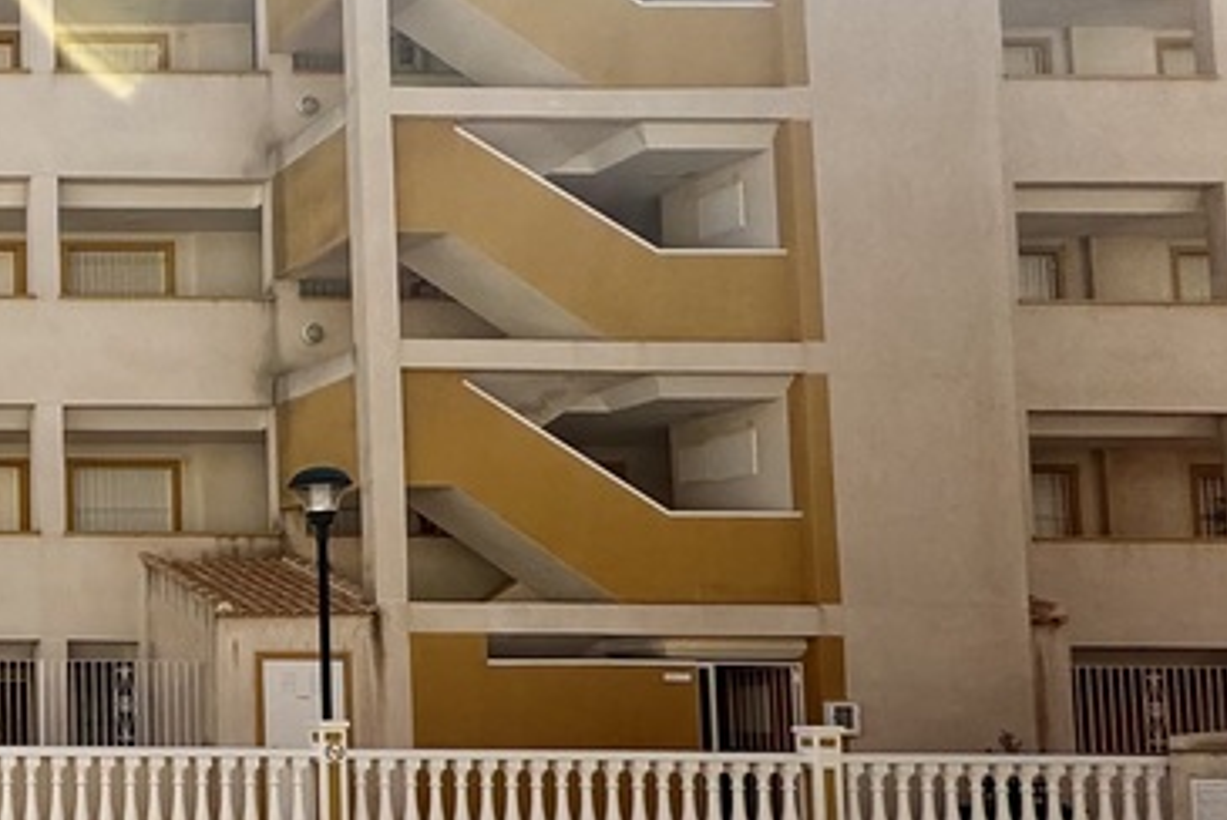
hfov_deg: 28.6
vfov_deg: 26.3
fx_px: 1740
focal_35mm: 51
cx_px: -511
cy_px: 585
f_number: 2.2
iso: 50
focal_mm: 2.22
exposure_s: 1/1178
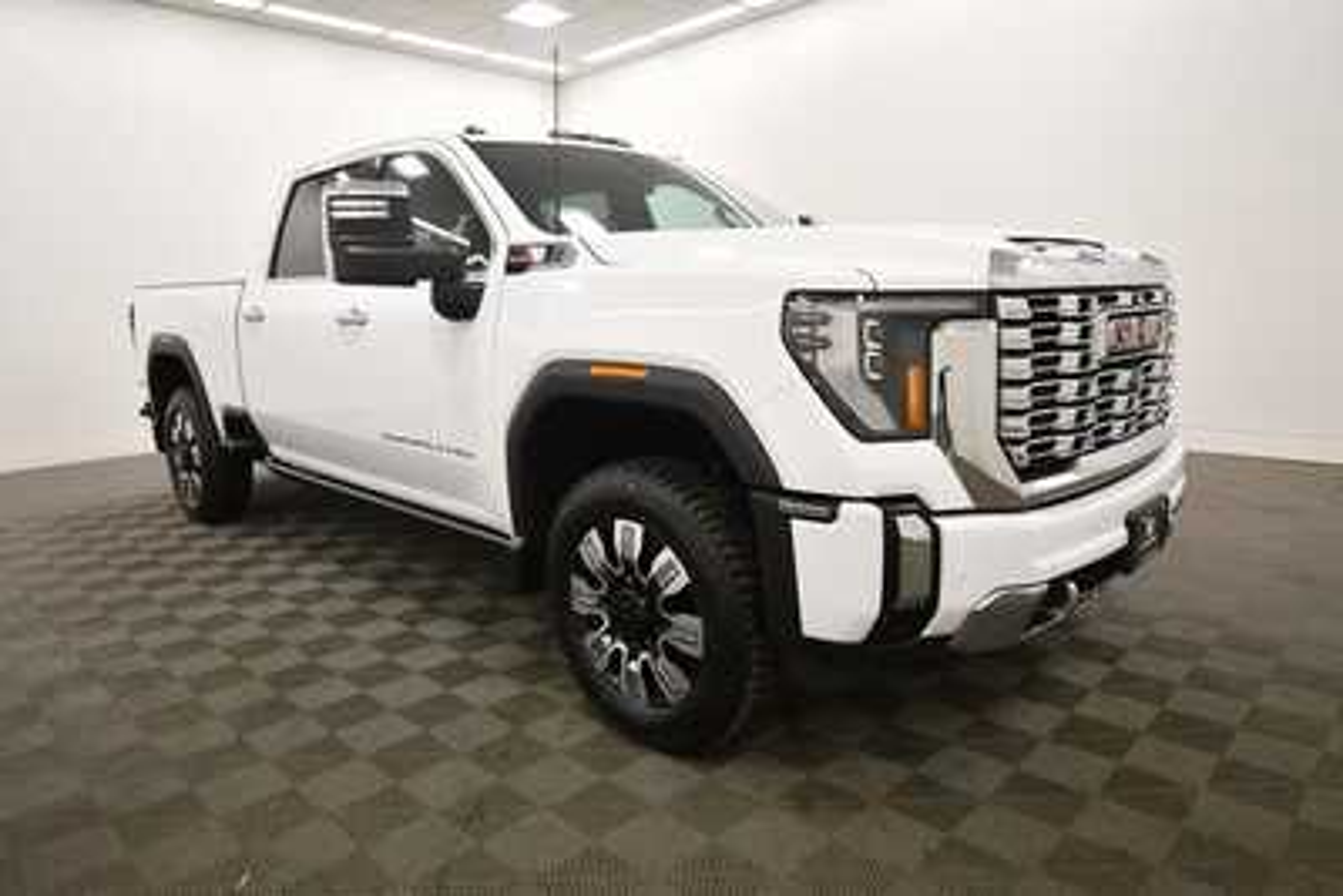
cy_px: 448
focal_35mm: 22
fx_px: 821
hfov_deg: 78.6
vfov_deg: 57.3
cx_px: 672
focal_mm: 15
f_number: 5
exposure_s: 1/160
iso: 800
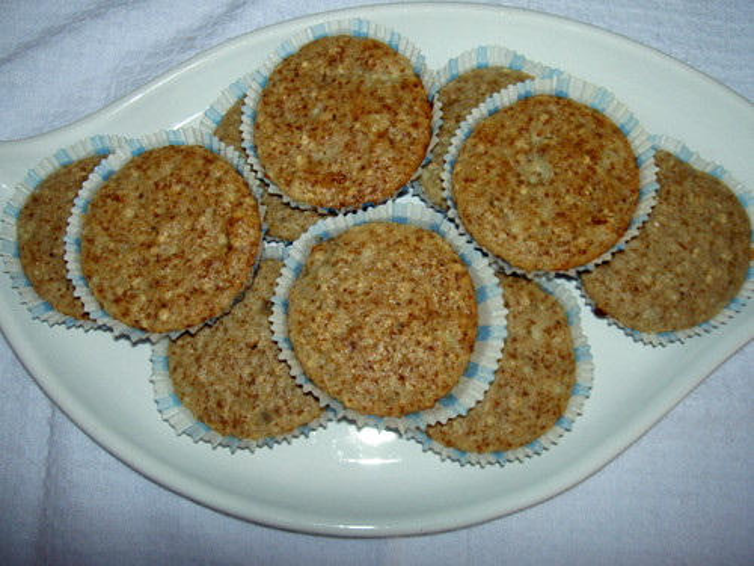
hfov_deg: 47.9
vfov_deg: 36.8
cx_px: 377
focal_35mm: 39
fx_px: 849
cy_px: 283
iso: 200
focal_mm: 8
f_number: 2.8
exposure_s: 1/60
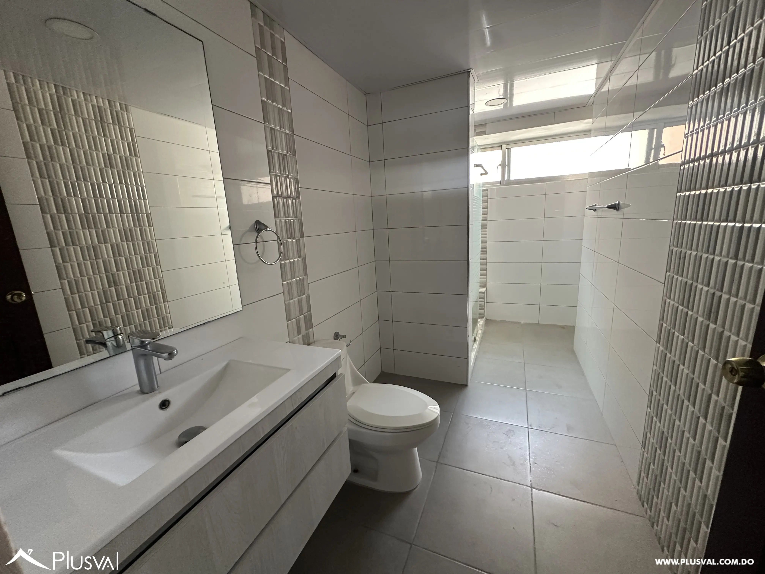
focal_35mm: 14
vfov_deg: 85.7
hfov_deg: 102.1
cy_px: 287
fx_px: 309
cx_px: 382
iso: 320
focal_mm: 2.22
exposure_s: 1/93
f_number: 2.2
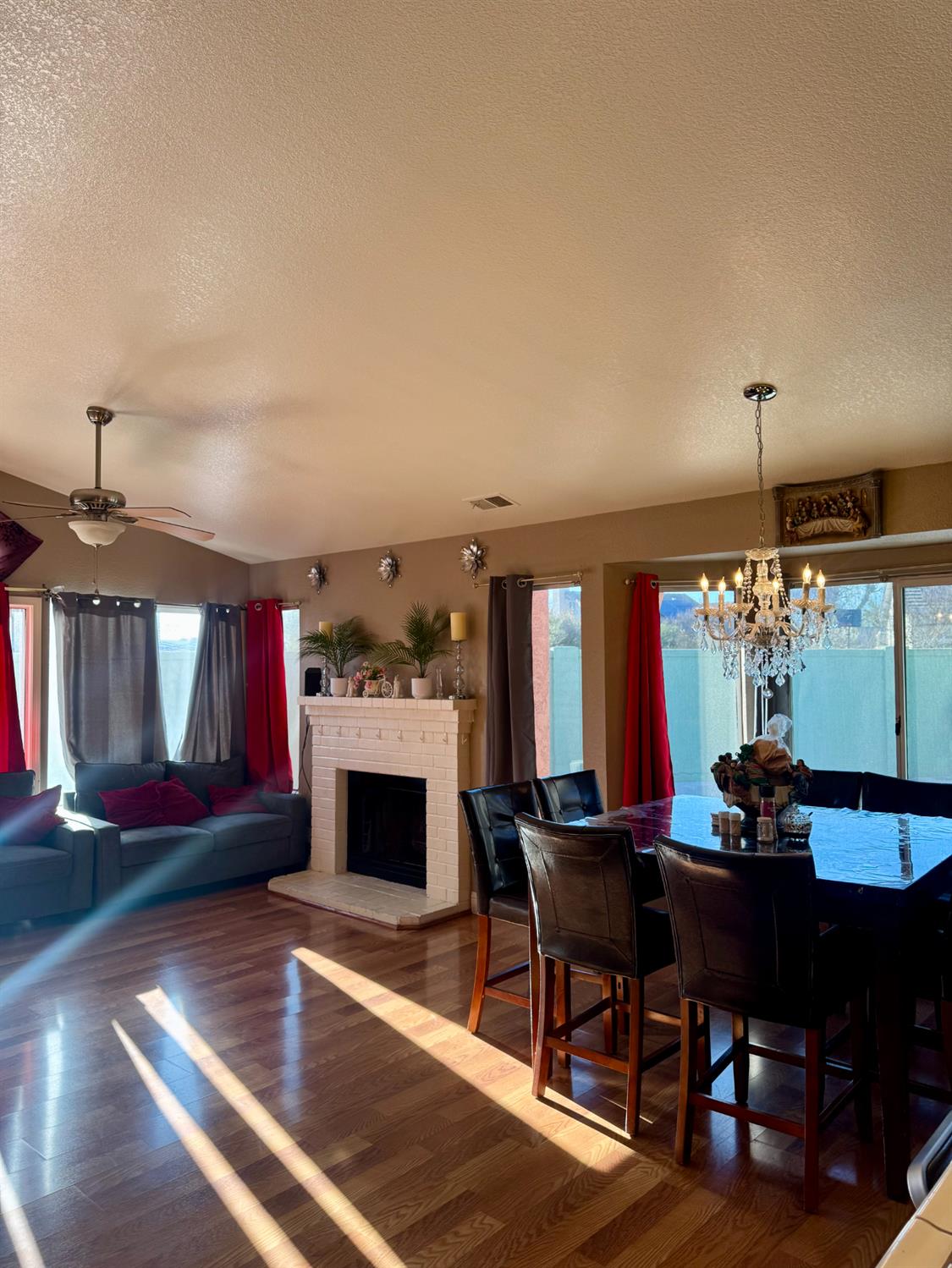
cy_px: 634
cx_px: 476
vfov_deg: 71.6
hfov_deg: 56.8
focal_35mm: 24
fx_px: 880
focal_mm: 6.76
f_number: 1.78
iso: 64
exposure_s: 1/120
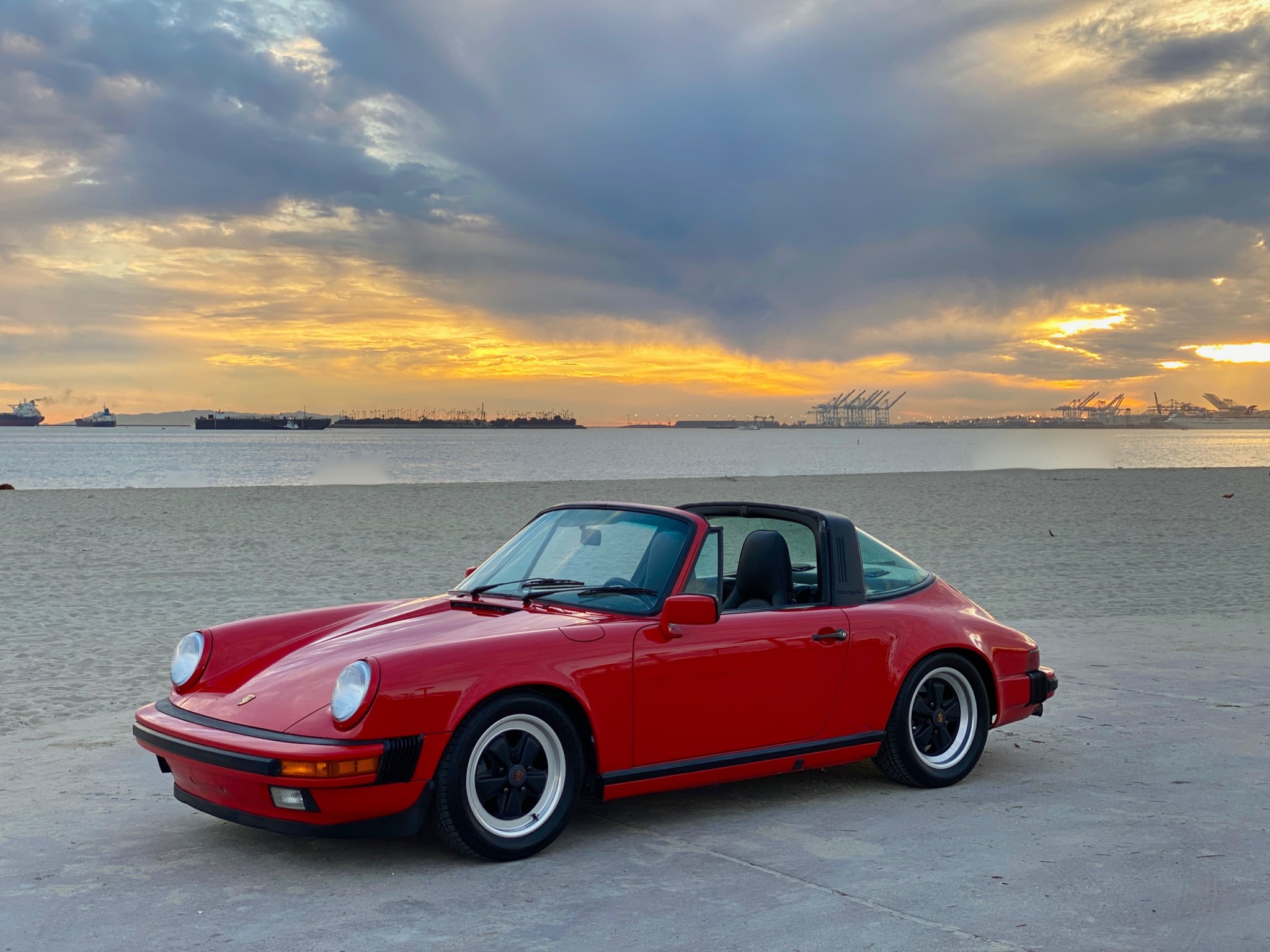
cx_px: 635
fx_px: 1908
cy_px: 476
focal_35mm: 52
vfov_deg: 28.0
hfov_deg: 36.8
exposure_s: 1/122
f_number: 2
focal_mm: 6
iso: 20
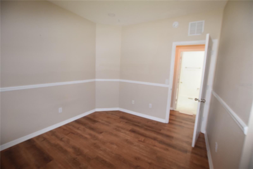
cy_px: 84
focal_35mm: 15
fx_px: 105
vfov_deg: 77.3
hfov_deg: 100.4
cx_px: 126
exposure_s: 1/100
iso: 800
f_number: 5
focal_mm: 10
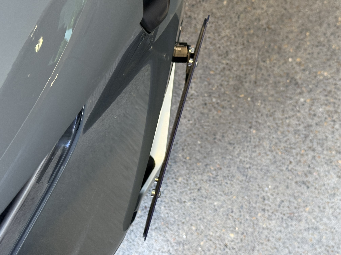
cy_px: 128
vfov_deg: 30.3
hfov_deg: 39.7
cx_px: 170
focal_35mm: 48
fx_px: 473
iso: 200
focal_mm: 6.76
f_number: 1.78
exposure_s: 1/120
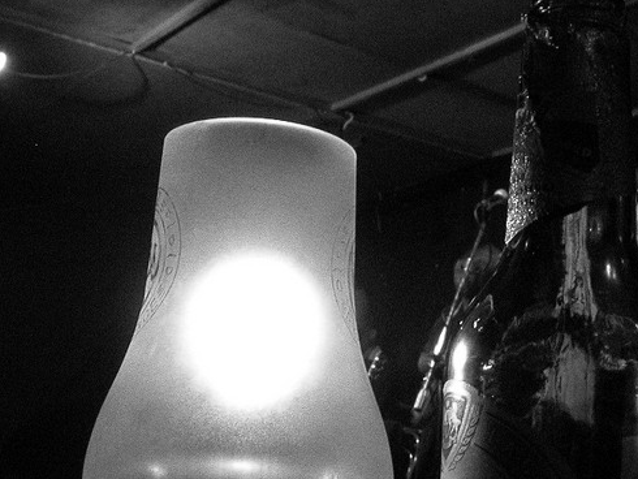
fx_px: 1143
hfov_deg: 30.4
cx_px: 520
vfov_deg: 23.4
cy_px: 362
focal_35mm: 62
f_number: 7.5
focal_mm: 7.85
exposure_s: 1/2
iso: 800
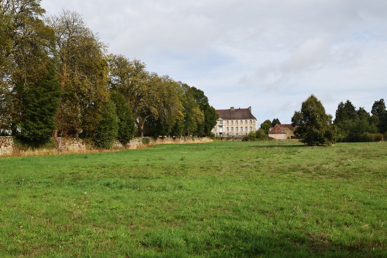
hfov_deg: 59.5
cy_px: 129
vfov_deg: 41.7
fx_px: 339
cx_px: 194
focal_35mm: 32
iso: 200
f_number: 9
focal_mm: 21
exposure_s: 1/320
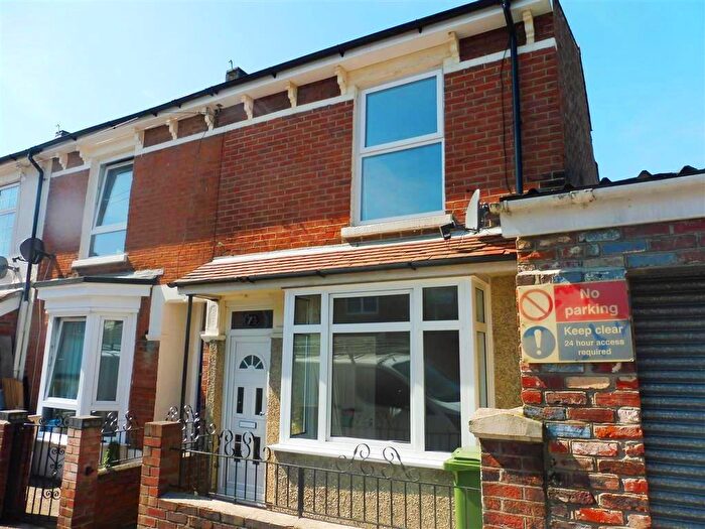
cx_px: 352
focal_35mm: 24
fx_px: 489
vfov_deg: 56.8
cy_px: 264
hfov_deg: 71.6
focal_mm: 4.3
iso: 100
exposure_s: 1/640
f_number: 4
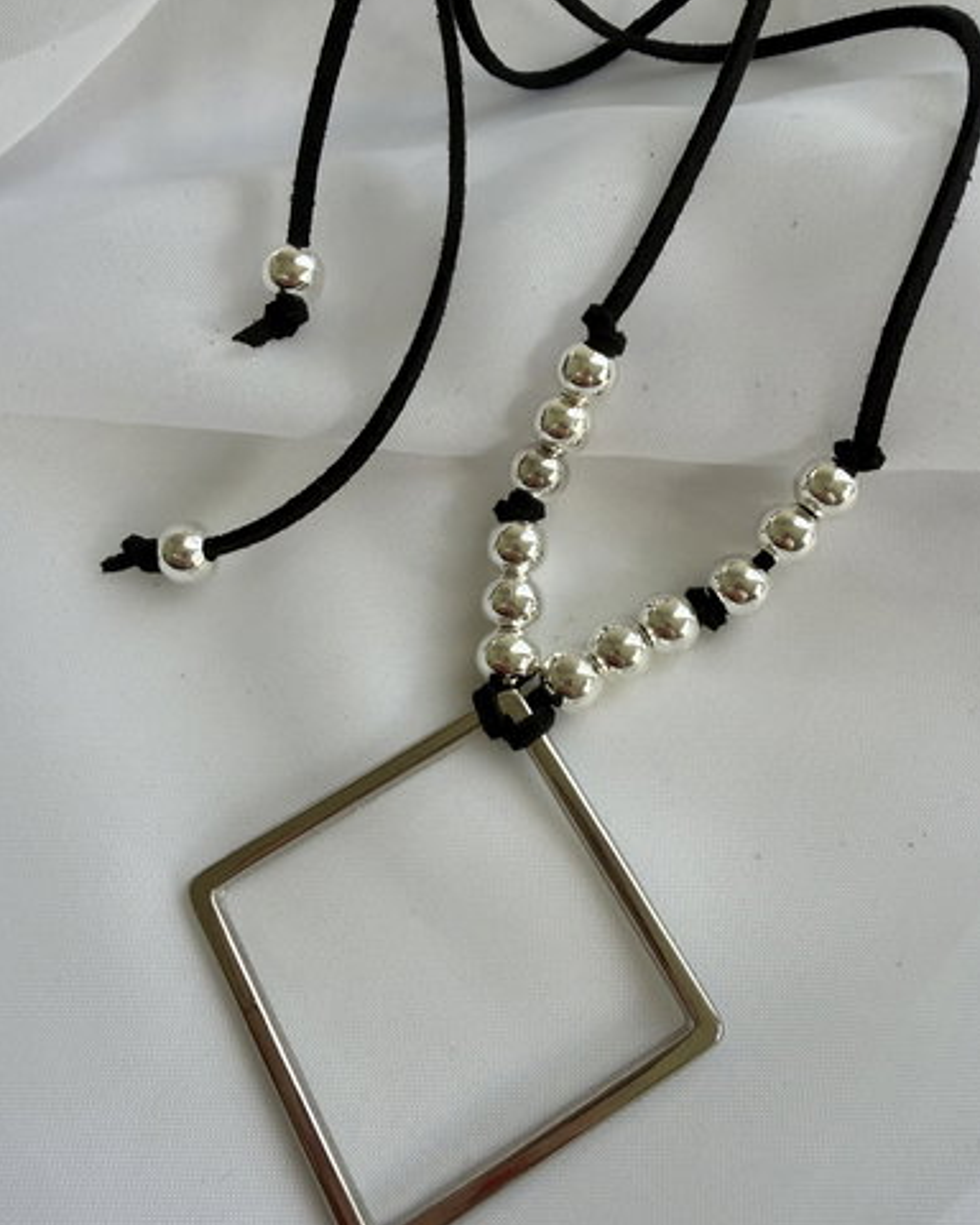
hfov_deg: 54.9
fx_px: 943
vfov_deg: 66.0
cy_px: 639
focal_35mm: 26
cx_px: 508
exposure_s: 1/99
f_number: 2.2
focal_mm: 2.22
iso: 125
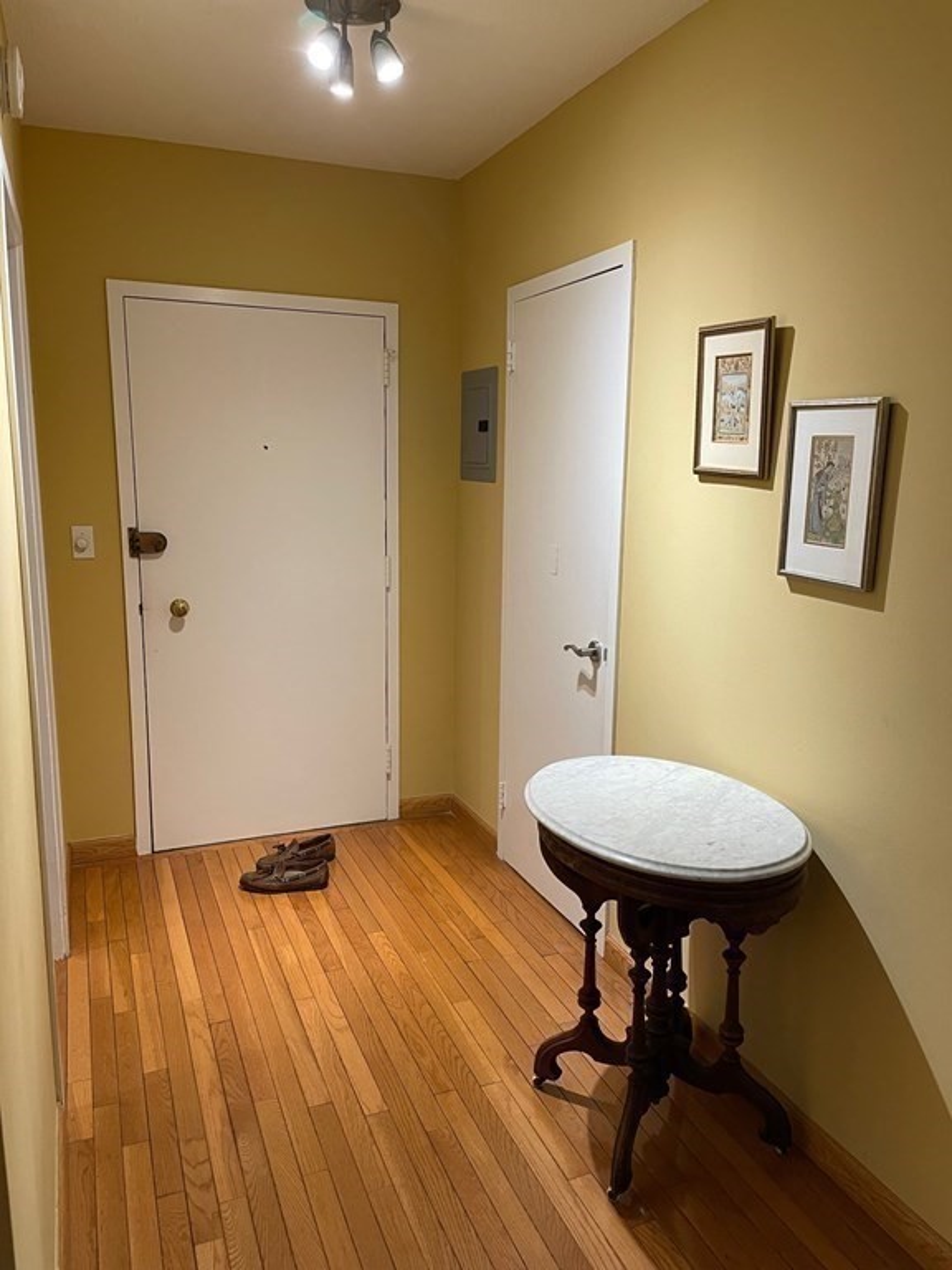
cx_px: 476
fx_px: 953
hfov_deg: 53.1
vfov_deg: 67.3
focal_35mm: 26
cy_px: 635
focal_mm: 4.2
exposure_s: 1/60
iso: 125
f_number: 1.6
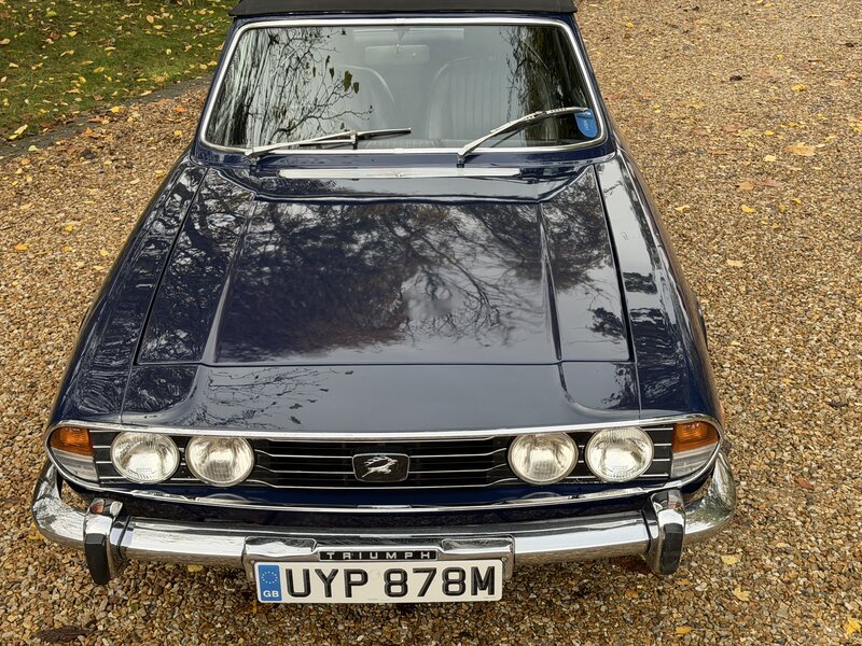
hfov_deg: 39.7
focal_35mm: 48
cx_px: 431
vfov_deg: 30.3
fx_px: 1195
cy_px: 323
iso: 100
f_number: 1.78
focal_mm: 6.76
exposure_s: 1/611
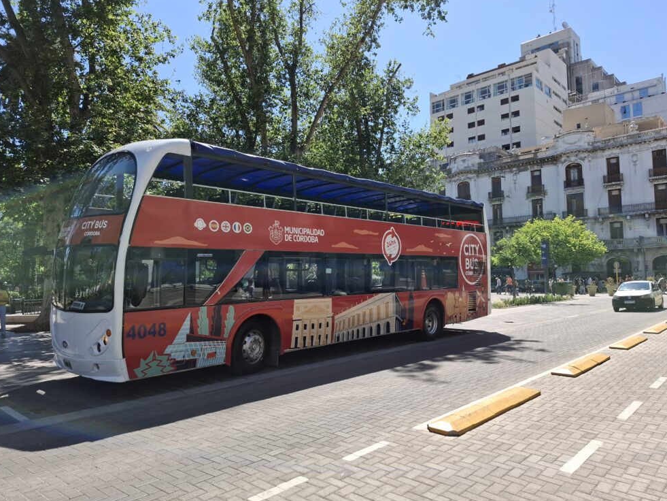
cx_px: 329
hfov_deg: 71.6
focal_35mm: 24
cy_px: 247
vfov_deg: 56.8
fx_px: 463
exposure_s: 1/1074
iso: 50
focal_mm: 5.54
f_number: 1.8
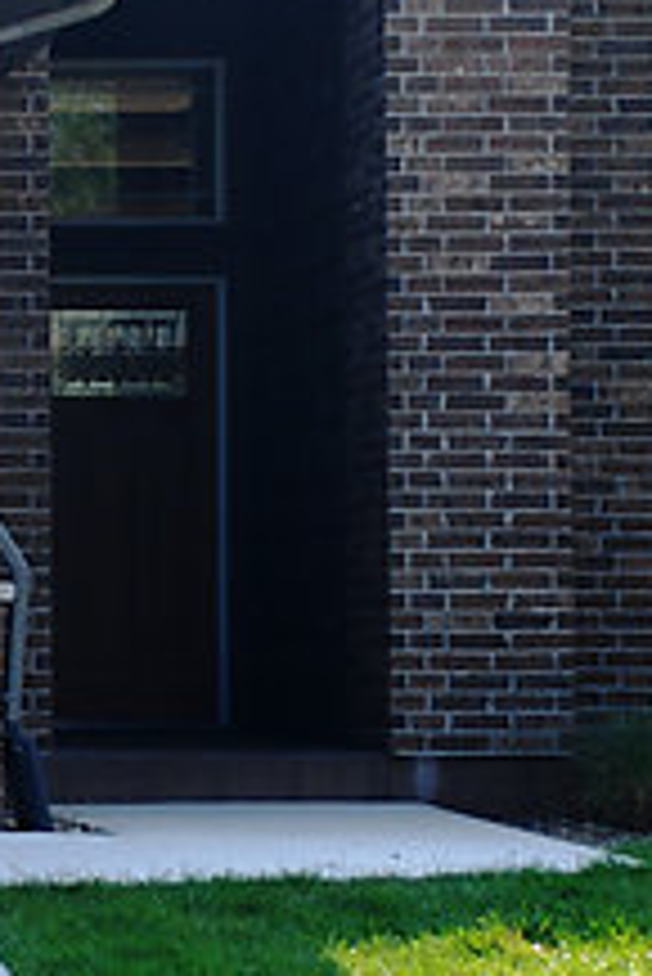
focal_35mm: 208
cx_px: -371
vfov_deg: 9.9
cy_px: 454
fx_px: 5641
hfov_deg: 6.5
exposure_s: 1/500
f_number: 4.5
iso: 200
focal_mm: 40
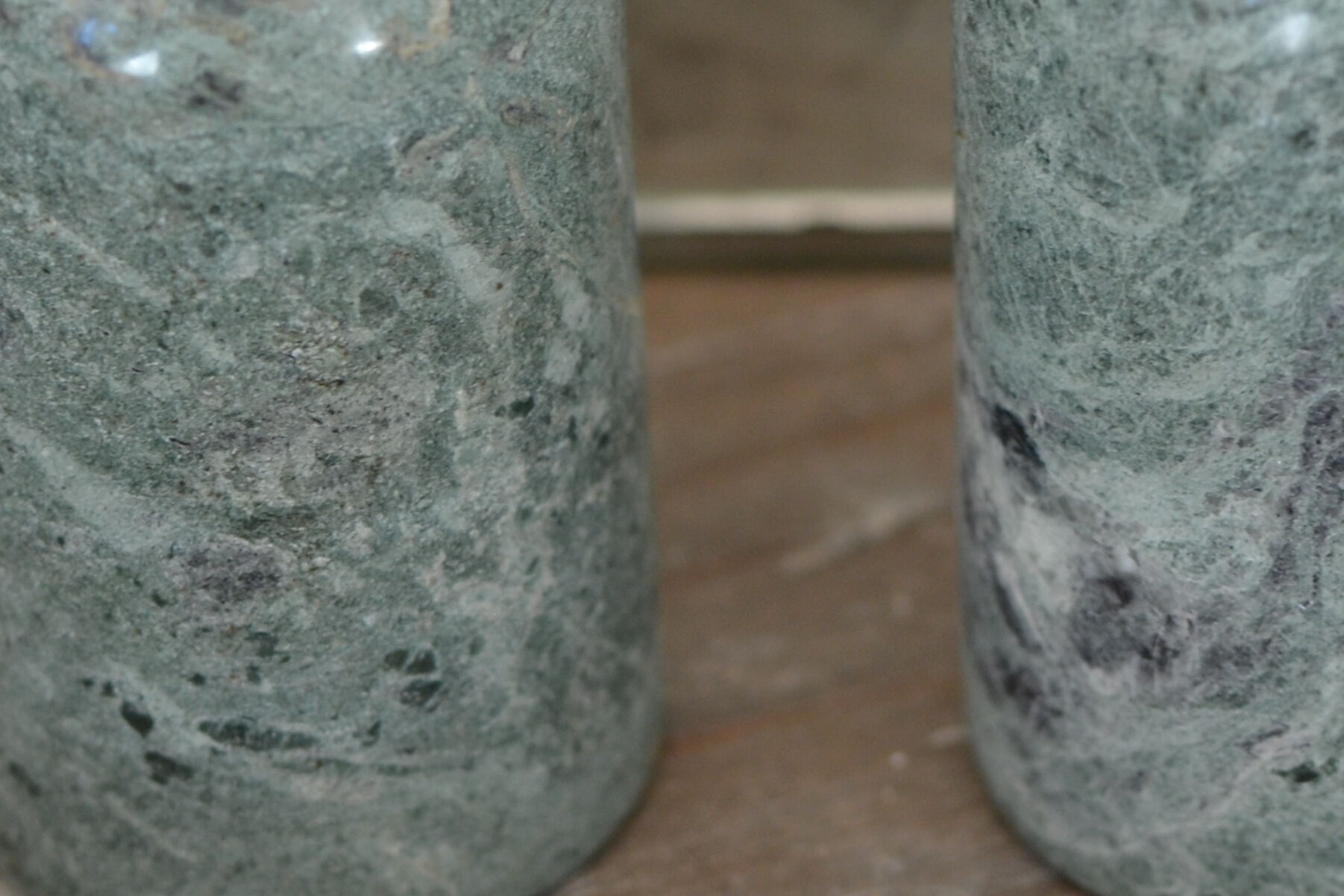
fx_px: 5012
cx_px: 680
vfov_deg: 10.2
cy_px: 166
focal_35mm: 134
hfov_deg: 15.3
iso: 400
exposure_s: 1/60
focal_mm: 35
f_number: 3.5
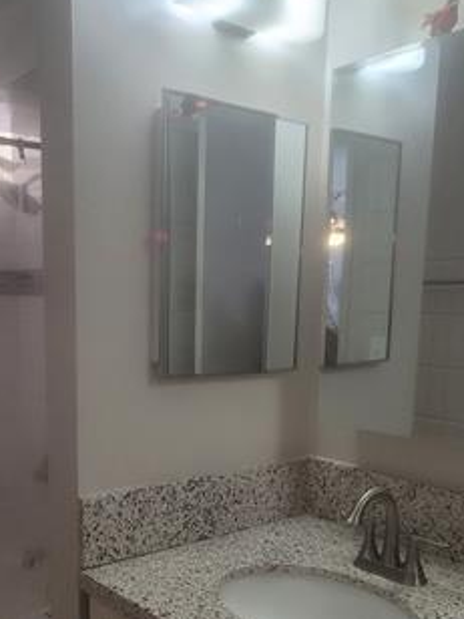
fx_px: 697
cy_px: 422
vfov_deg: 47.0
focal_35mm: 39
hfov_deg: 36.6
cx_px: 169
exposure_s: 1/120
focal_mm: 7
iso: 250
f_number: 1.8
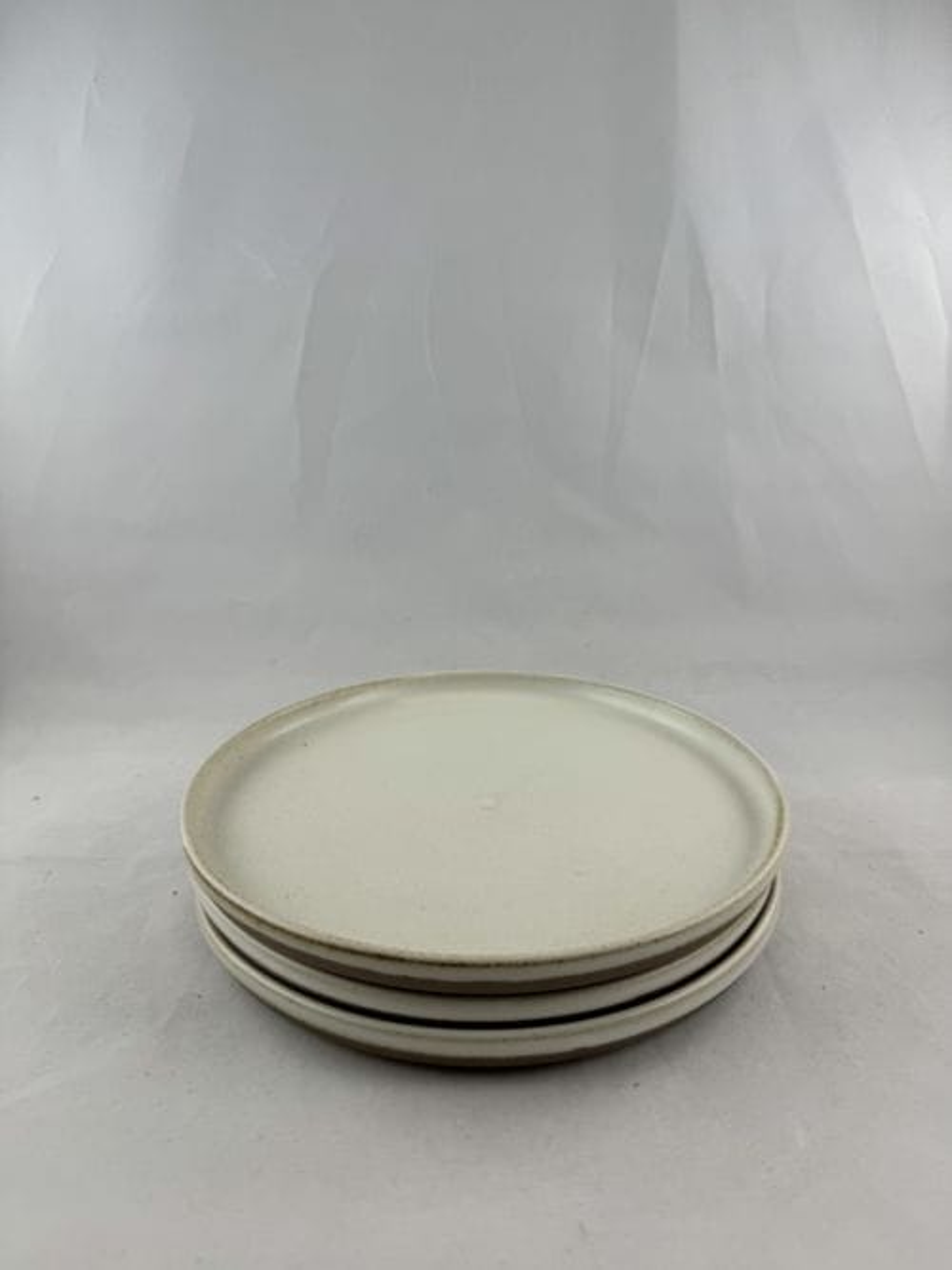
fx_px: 880
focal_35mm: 24
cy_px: 635
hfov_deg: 56.8
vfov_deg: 71.6
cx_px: 476
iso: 64
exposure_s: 1/182
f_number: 1.78
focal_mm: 6.86
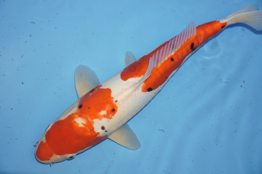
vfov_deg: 23.1
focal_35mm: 58
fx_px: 425
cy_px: 87
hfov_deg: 34.2
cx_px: 131
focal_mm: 39
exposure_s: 1/160
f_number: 4.5
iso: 1000
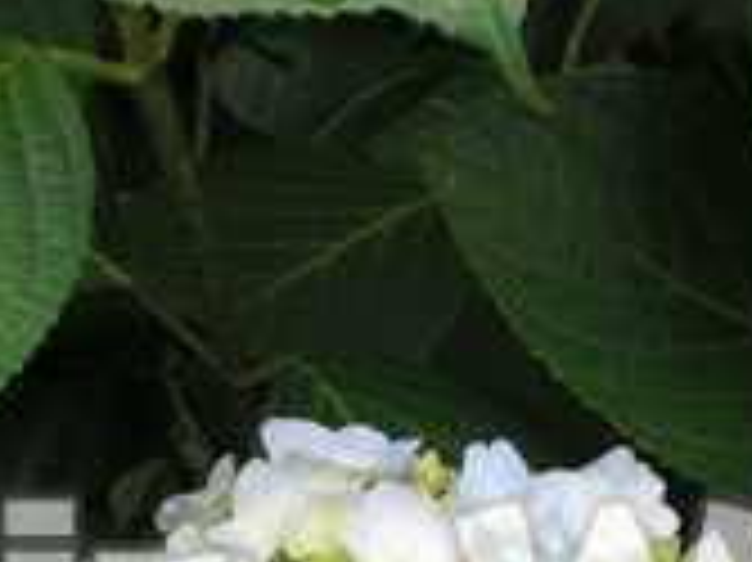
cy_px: 661
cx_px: 365
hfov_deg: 19.7
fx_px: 2171
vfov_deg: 14.3
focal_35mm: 100
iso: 64
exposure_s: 1/250
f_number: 3.1
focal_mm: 6.3
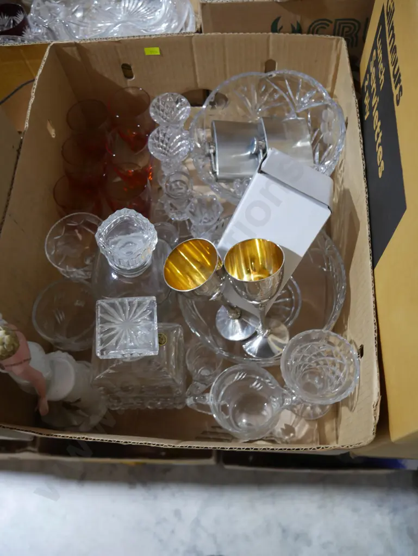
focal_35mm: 30
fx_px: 483
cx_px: 209
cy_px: 278
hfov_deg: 46.8
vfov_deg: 59.9
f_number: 3.6
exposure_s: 1/60
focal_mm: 15
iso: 1000
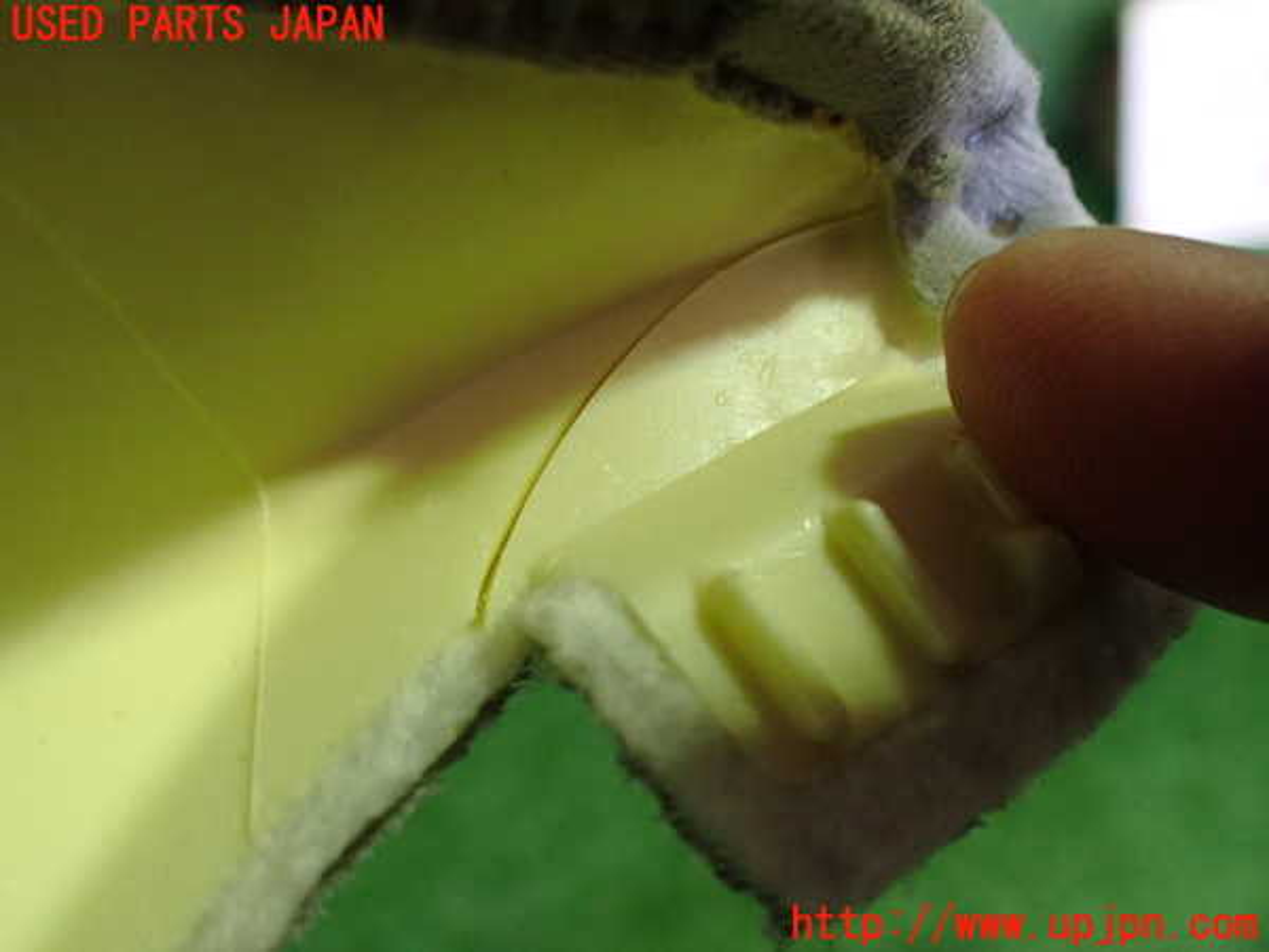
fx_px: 1100
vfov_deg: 46.8
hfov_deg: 60.0
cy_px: 476
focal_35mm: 30
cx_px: 634
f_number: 2.3
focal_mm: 5.4
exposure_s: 1/50
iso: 800
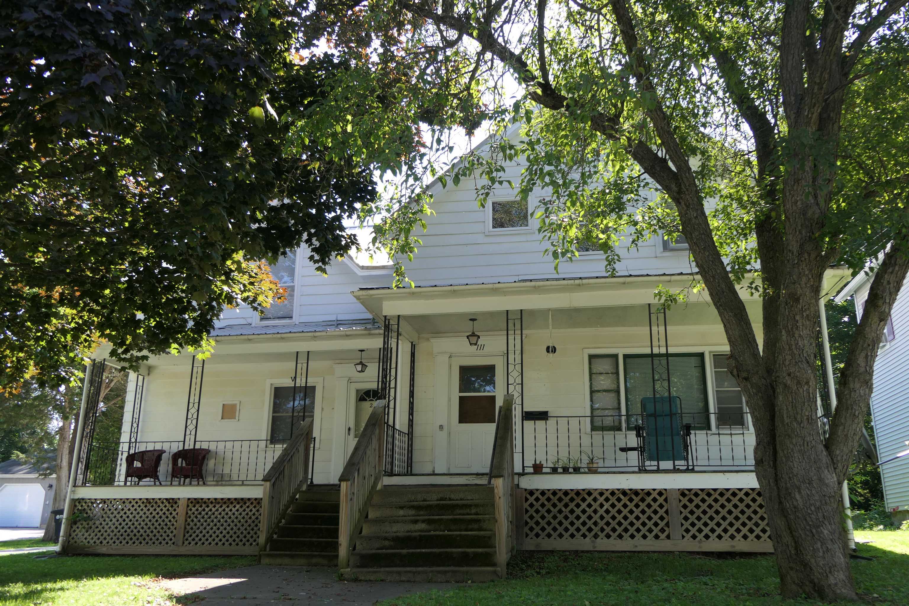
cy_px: 303
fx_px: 732
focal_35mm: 29
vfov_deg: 45.0
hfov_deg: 63.7
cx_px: 454
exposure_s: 1/160
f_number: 4
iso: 125
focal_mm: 10.7
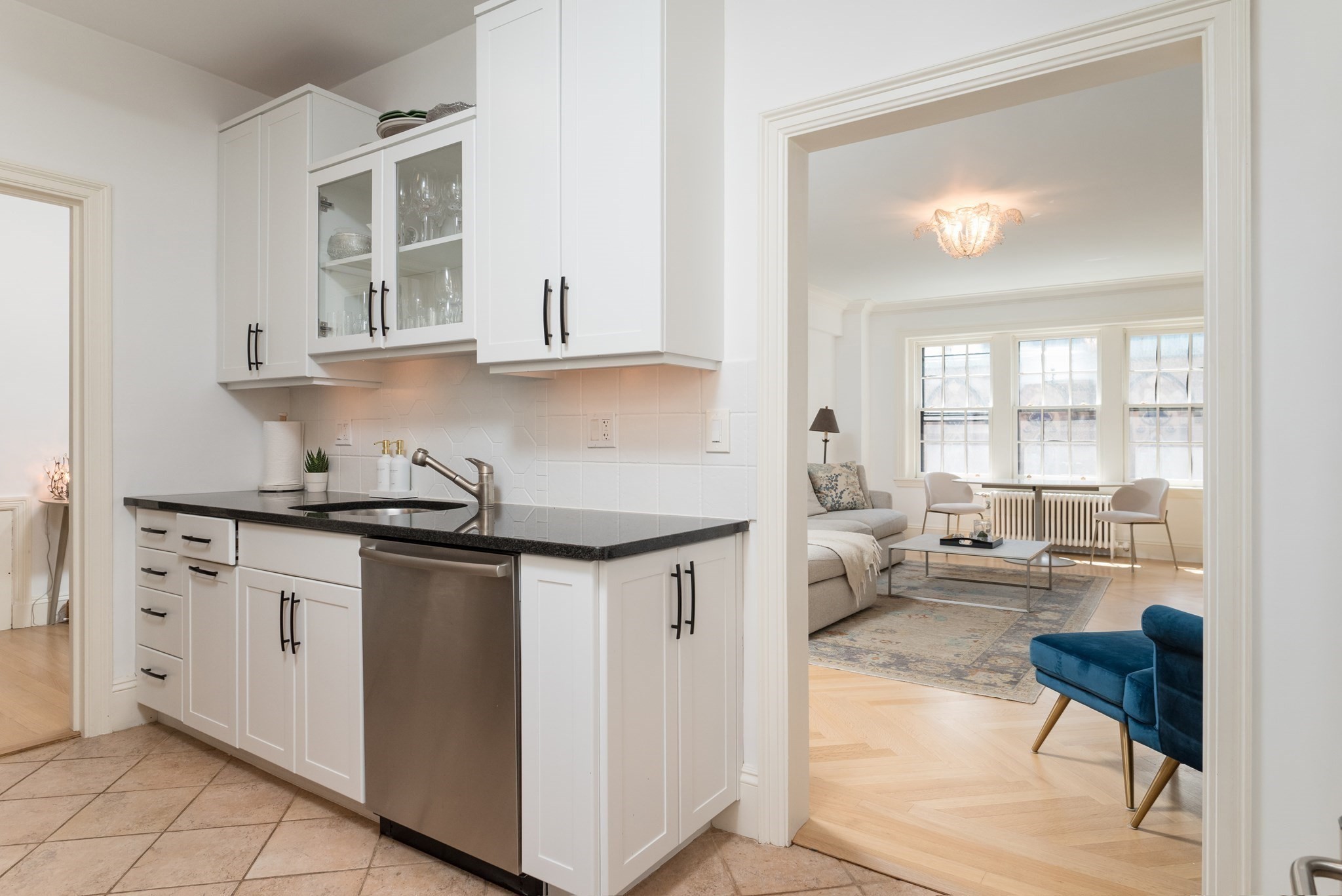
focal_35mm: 20
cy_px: 448
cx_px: 671
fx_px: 746
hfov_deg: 84.0
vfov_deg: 62.0
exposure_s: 1/80
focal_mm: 20
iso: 800
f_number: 7.1
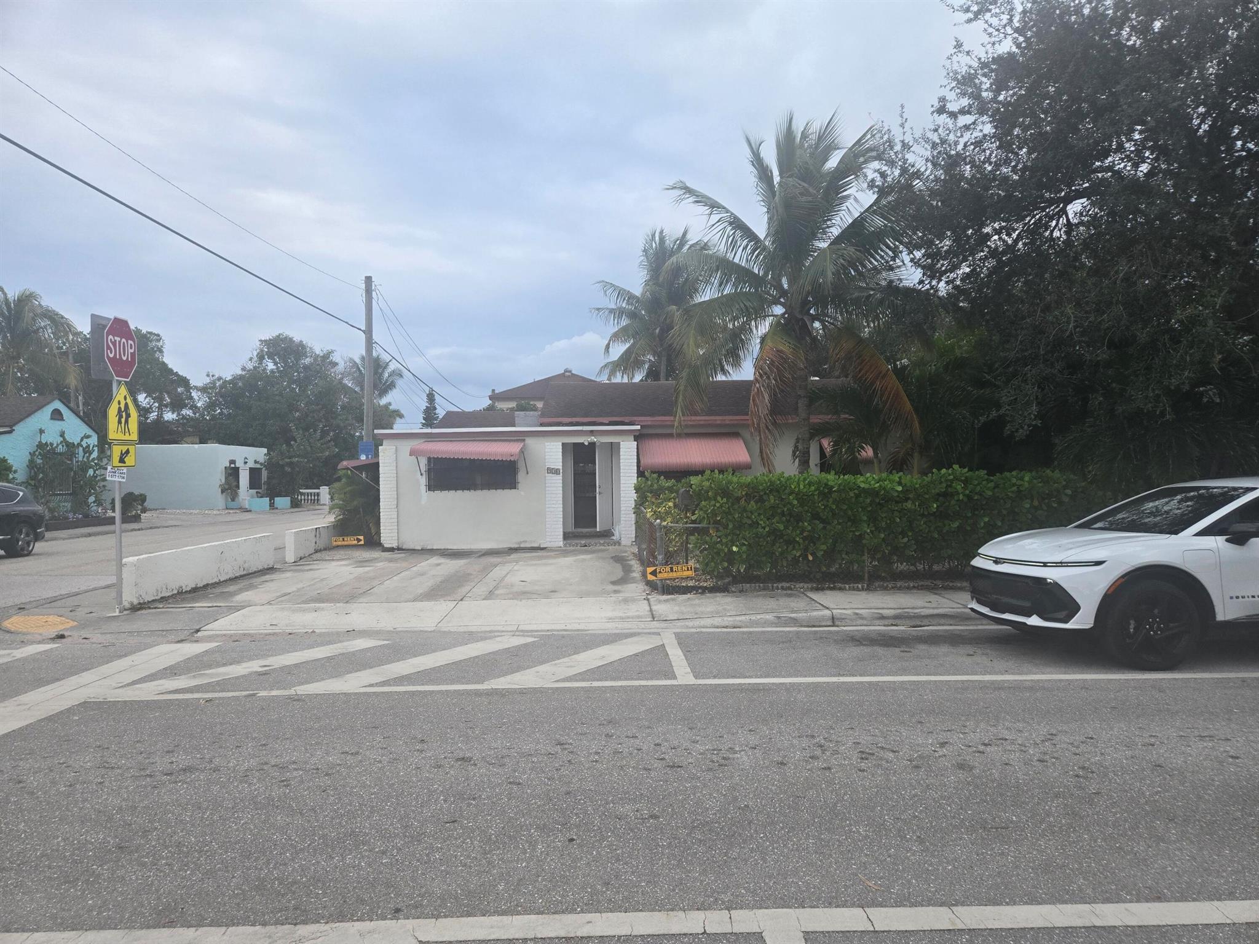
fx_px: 837
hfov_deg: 73.9
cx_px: 630
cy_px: 472
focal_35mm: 23
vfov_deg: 58.9
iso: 80
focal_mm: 5.4
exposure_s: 1/1350
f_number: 1.8
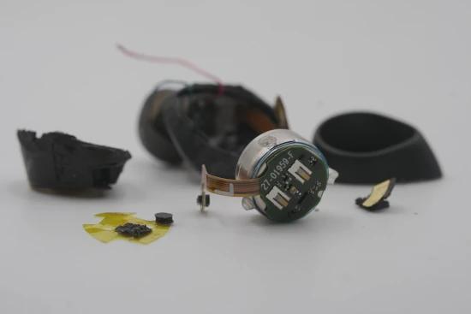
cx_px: 236
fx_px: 1767
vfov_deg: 10.2
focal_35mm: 135
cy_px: 157
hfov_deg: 15.2
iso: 125
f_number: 8
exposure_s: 1/25
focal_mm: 90
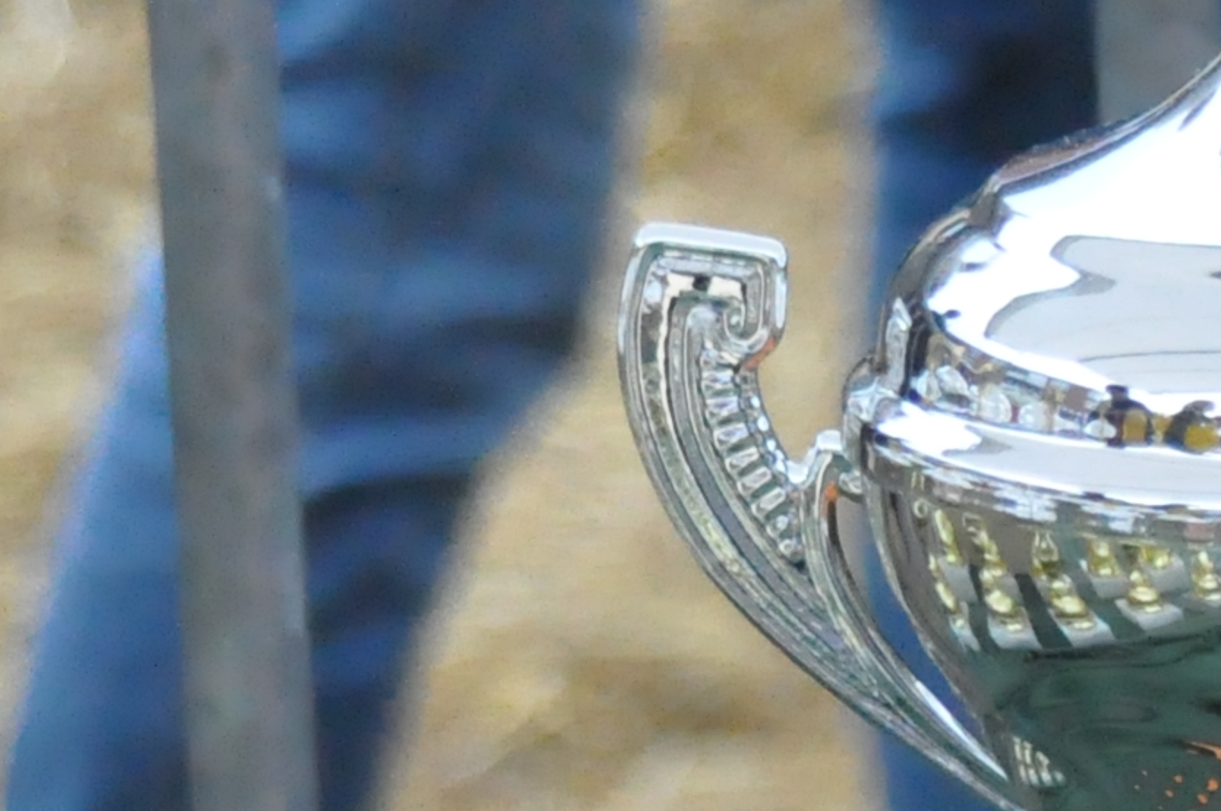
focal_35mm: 293
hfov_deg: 7.0
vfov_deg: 4.7
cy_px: 913
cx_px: 1568
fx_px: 9926
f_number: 5
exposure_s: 1/1250
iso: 3200
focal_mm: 38
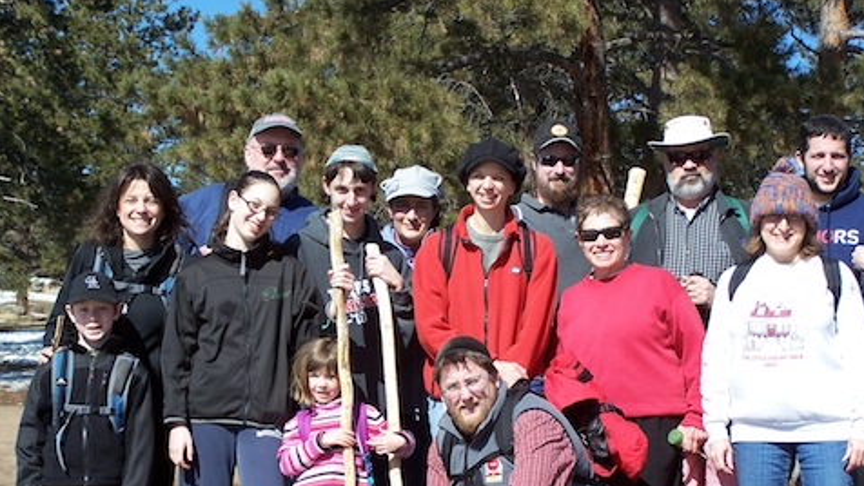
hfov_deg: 23.7
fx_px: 2062
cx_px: 434
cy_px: 323
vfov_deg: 13.4
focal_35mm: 90
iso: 80
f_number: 3.2
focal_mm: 13.7
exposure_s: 1/1000
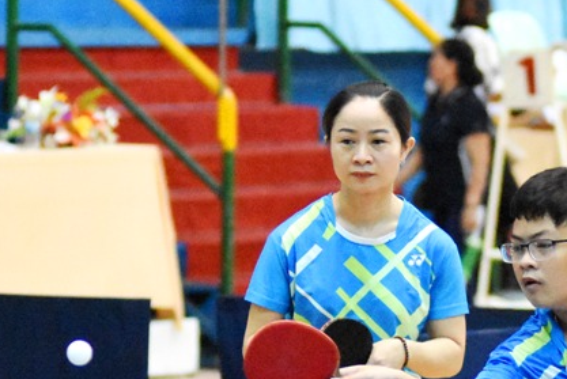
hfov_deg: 8.5
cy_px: 268
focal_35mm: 242
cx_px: 374
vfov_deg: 5.7
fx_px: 3812
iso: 12800
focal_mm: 105
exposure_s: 1/1600
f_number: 2.8
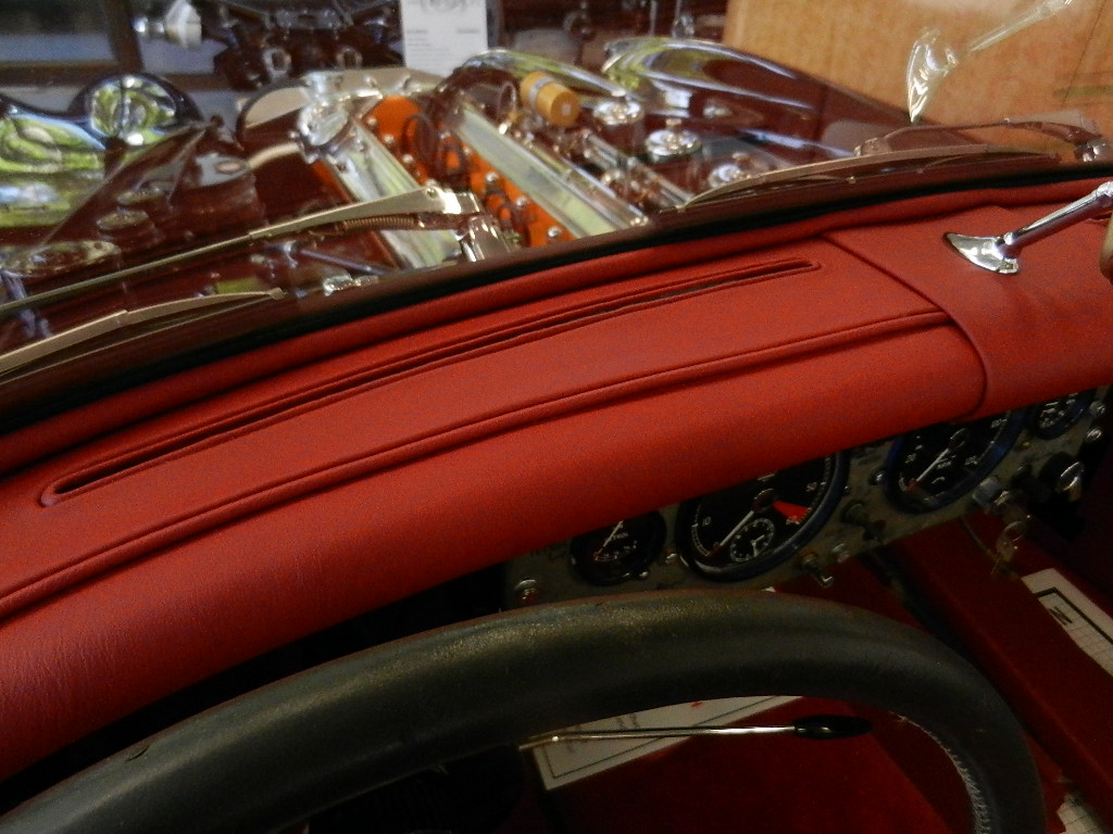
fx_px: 804
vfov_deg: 54.9
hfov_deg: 69.4
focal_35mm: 25
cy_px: 417
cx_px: 556
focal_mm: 4.5
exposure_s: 1/200
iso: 800
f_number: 3.5
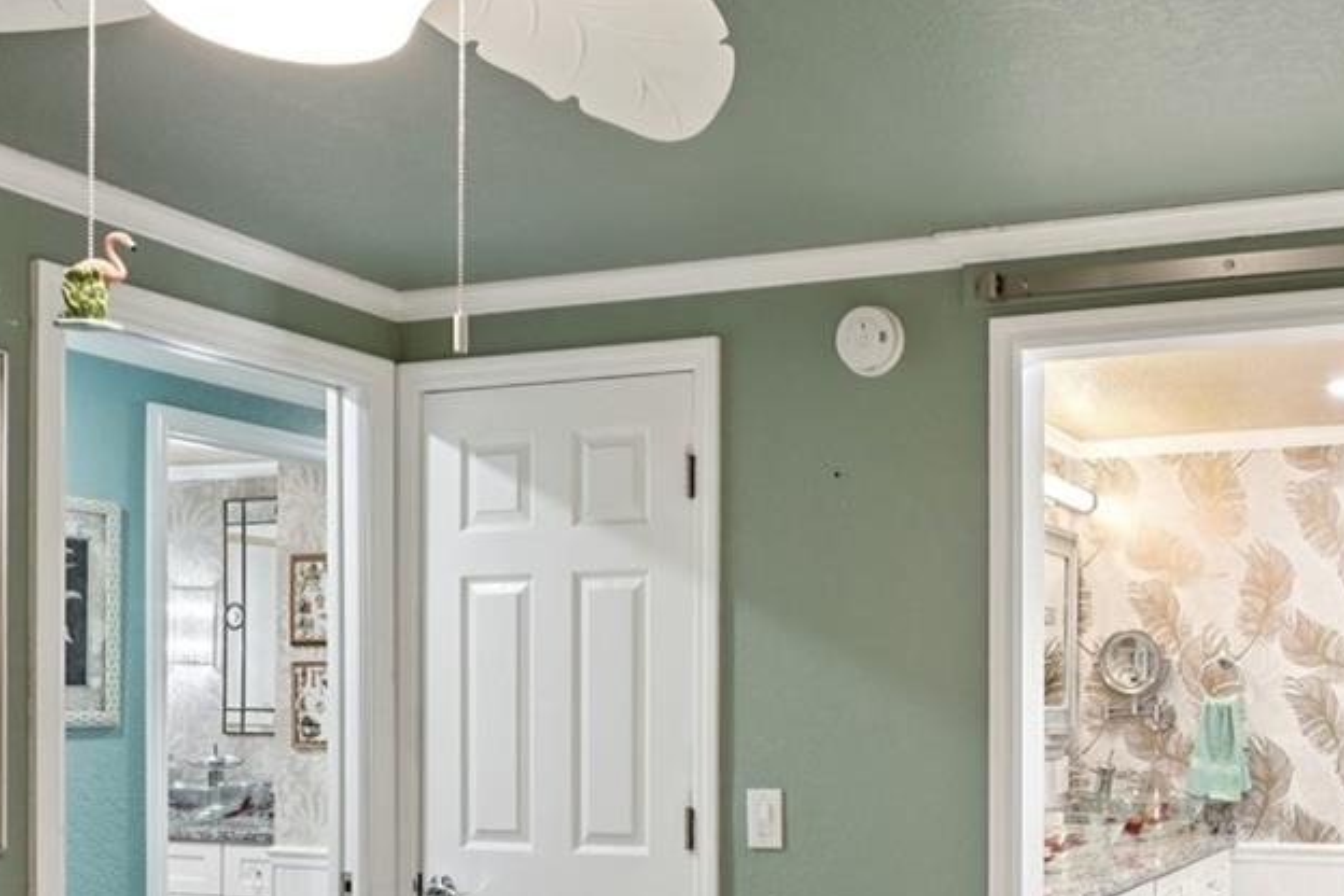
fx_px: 1531
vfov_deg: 32.0
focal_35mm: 41
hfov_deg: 44.8
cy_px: 678
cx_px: 1096
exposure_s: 1/10
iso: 400
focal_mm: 16
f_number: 8
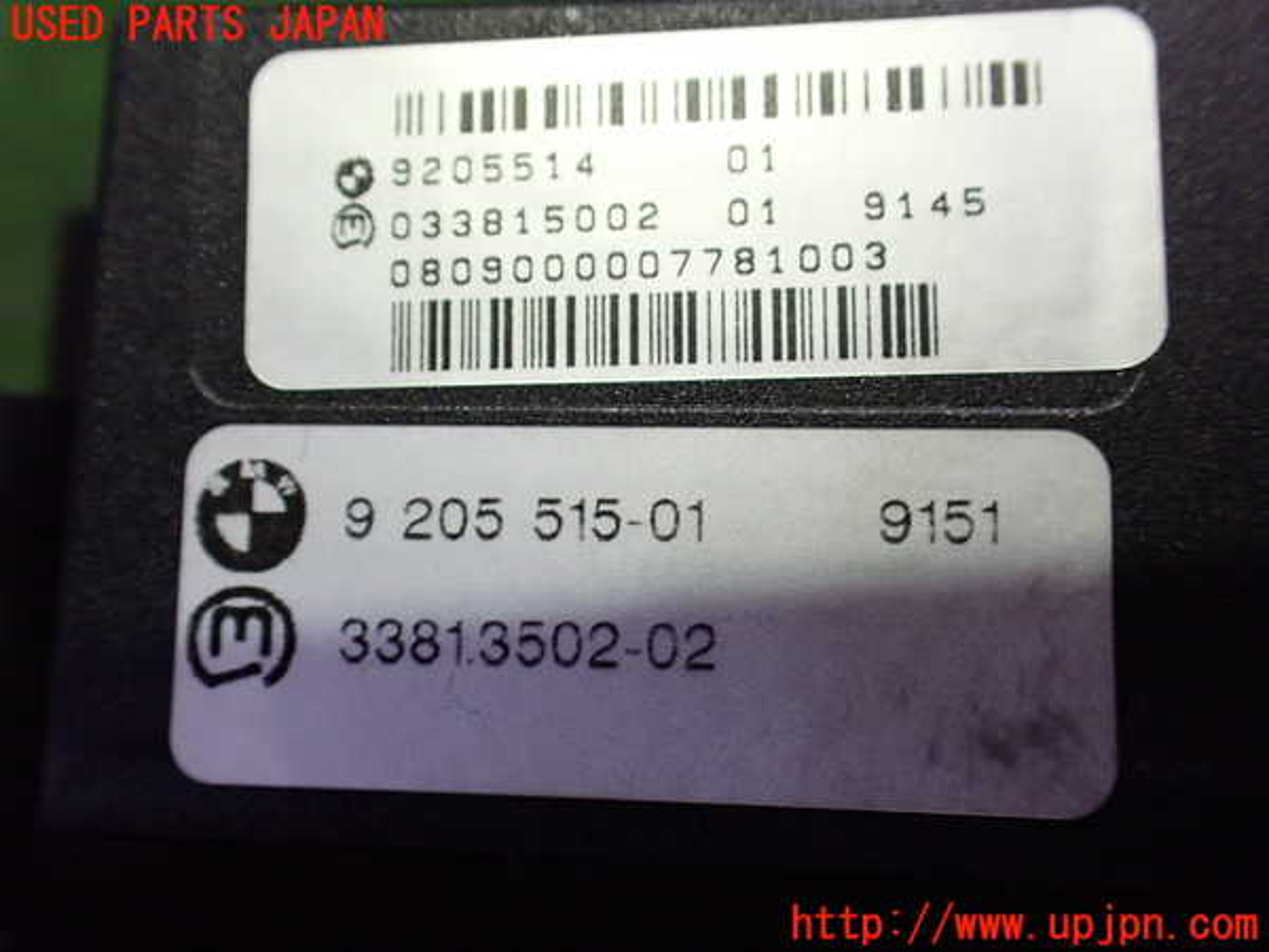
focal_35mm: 30
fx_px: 1100
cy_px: 476
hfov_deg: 60.0
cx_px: 634
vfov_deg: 46.8
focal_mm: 5.4
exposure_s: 1/60
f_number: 2.3
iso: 800
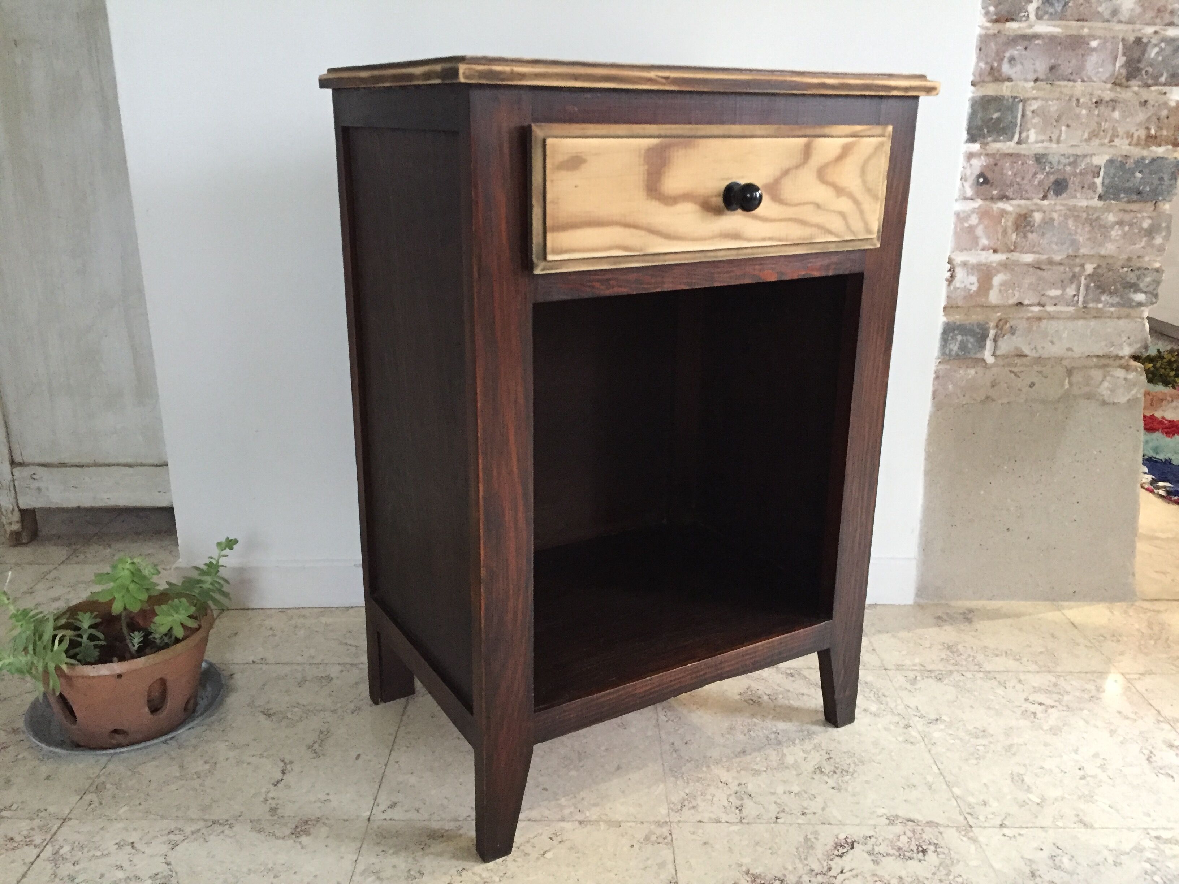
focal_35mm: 29
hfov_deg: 61.7
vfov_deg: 48.2
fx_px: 988
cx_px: 590
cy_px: 442
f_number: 2.2
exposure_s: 1/17
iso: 320
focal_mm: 4.15
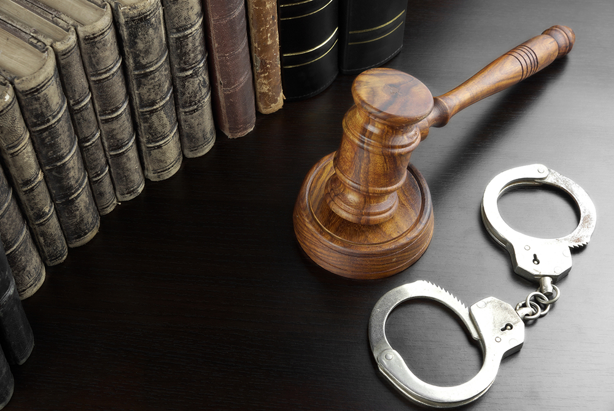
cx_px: 307
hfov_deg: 37.8
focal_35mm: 52
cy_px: 206
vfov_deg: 25.8
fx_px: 896
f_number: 11
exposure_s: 1/4
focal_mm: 35
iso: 100
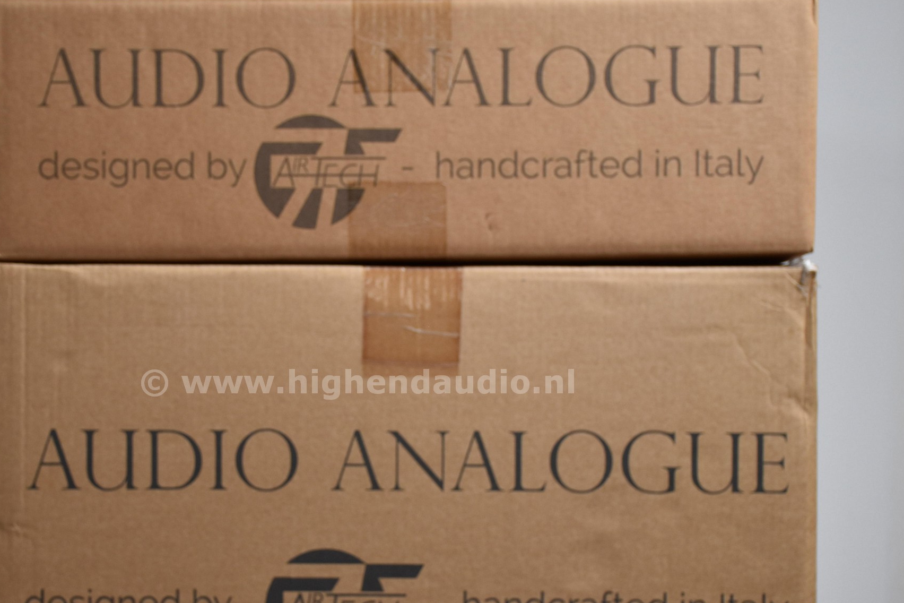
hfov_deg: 29.6
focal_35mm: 68
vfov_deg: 20.0
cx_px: 358
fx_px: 1707
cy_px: 381
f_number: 4.5
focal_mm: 34
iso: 400
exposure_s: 1/80
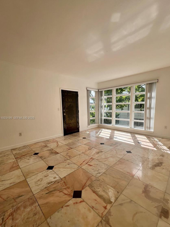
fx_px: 92
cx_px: 88
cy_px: 118
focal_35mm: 14
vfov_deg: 102.0
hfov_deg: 85.7
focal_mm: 1.57
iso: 32
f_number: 1.8
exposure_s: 1/525
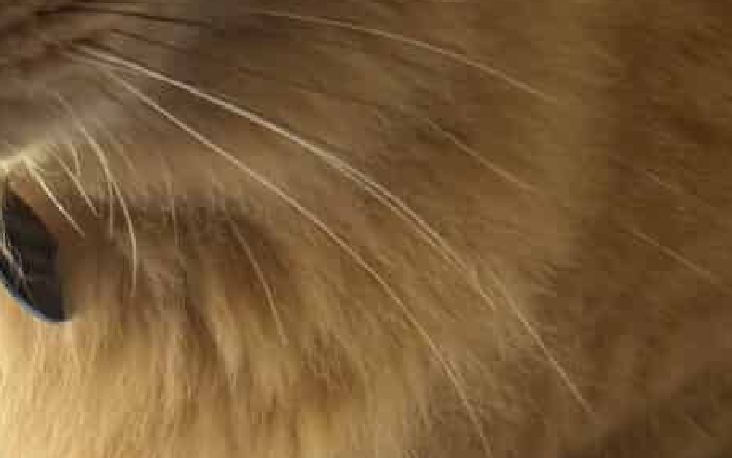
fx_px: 2833
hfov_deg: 14.7
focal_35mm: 142
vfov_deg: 8.8
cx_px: 531
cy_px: 859
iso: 160
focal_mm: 6.76
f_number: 1.78
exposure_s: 1/121
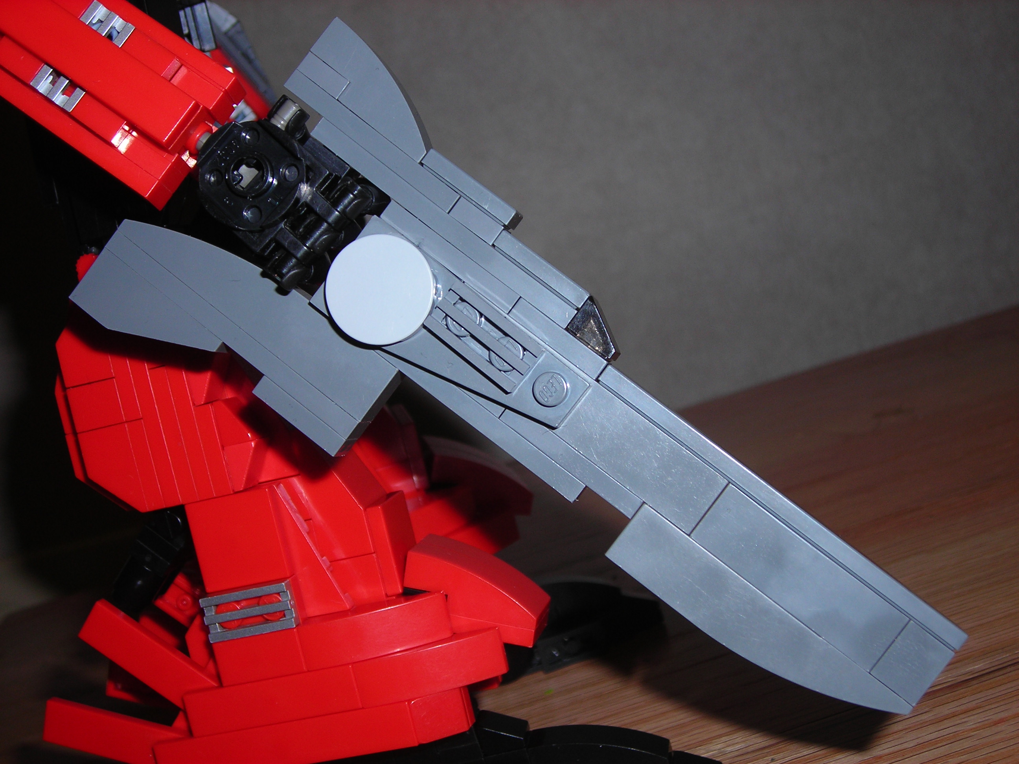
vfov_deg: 26.6
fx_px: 1619
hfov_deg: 34.9
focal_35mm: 55
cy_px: 382
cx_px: 510
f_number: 7.3
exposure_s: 1/60.1
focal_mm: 9.1
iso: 50
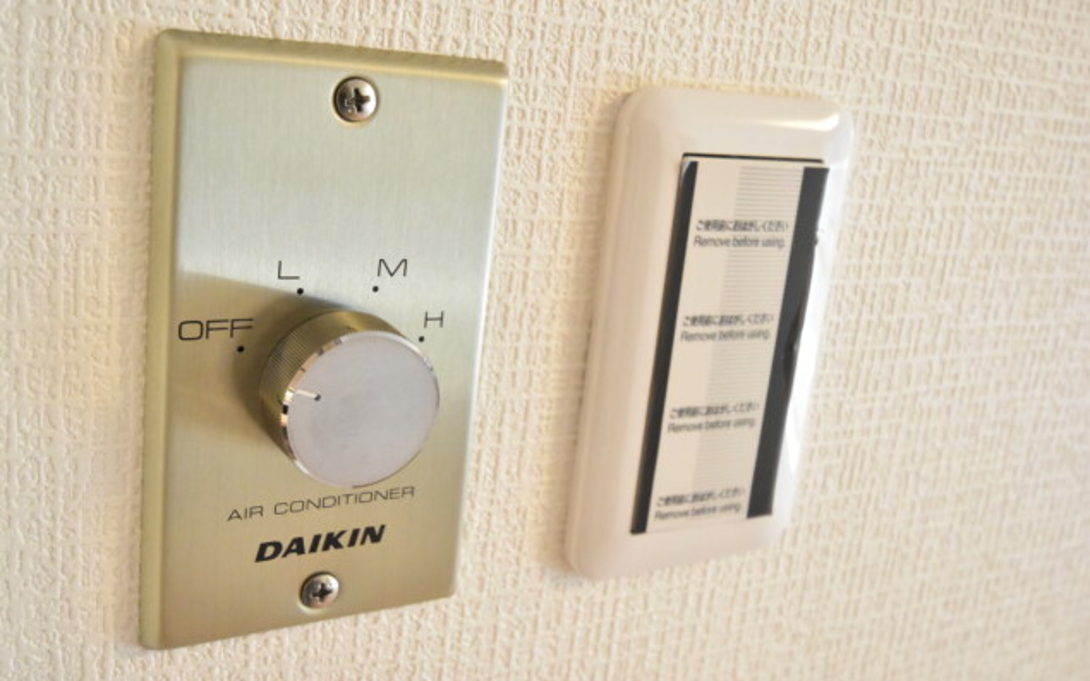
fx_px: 1099
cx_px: 544
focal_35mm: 37
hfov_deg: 52.7
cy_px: 325
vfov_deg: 34.4
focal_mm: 24
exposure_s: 1/160
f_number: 6.3
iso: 6400
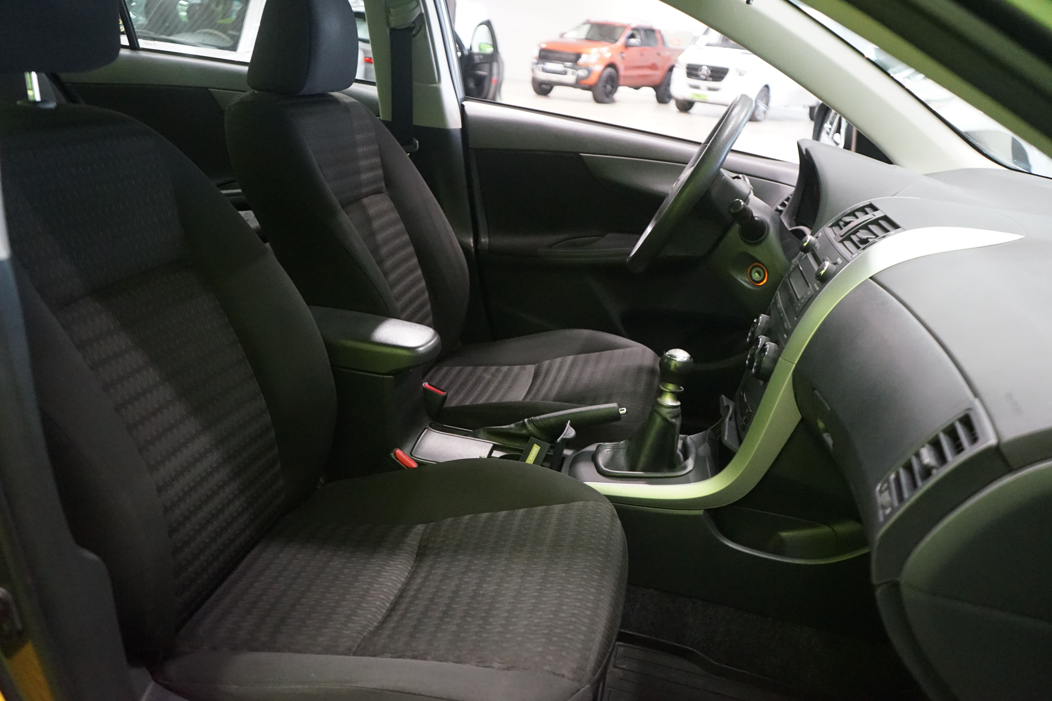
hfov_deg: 63.7
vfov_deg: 45.0
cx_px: 526
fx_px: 847
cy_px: 350
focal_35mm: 29
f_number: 3.5
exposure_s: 1/125
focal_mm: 29
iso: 6400
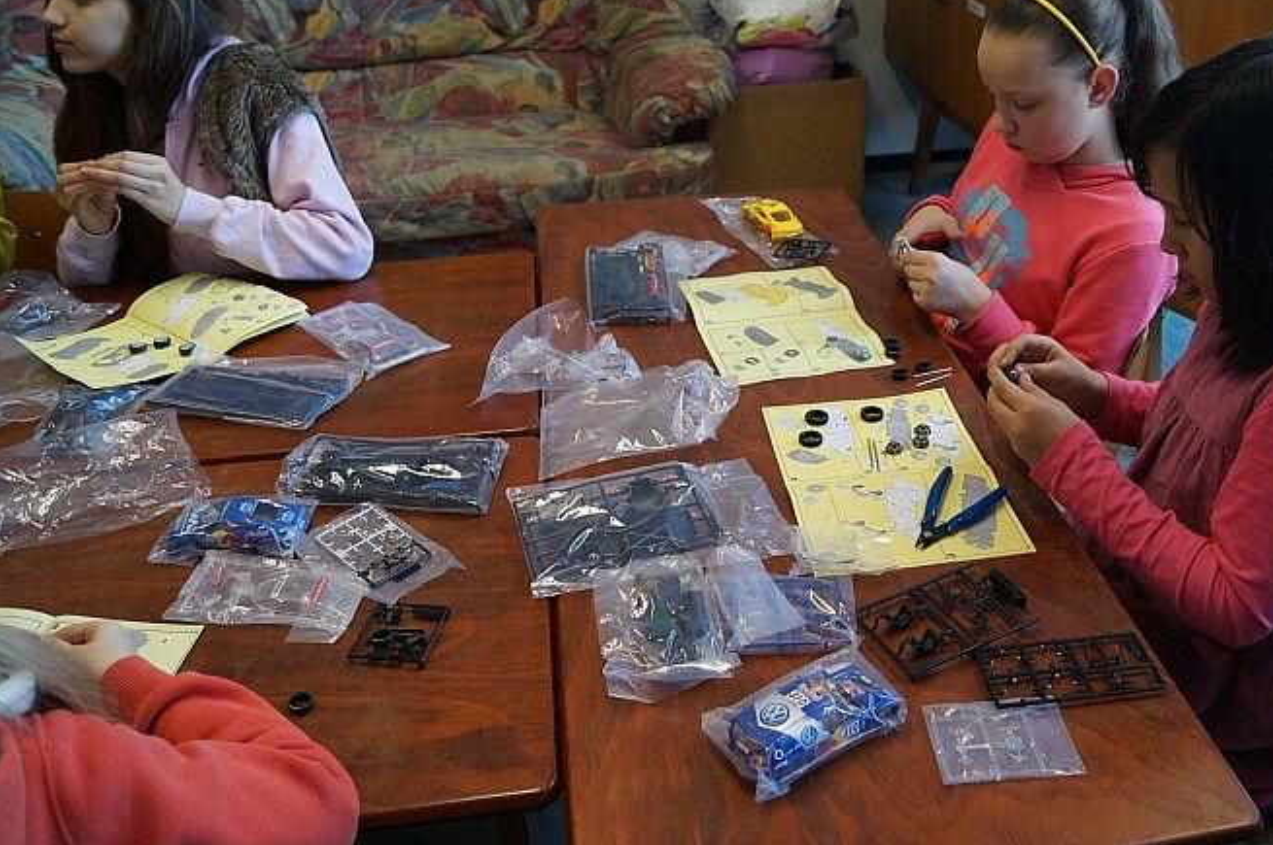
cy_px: 338
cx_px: 772
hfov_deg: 56.8
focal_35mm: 33
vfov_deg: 39.7
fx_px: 1165
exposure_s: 1/160
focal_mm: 18
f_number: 4
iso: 800
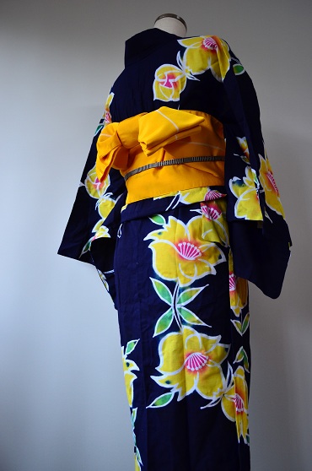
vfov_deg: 57.3
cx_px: 156
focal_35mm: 33
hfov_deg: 39.8
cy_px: 236
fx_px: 431
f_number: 3.8
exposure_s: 1/50
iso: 400
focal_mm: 22
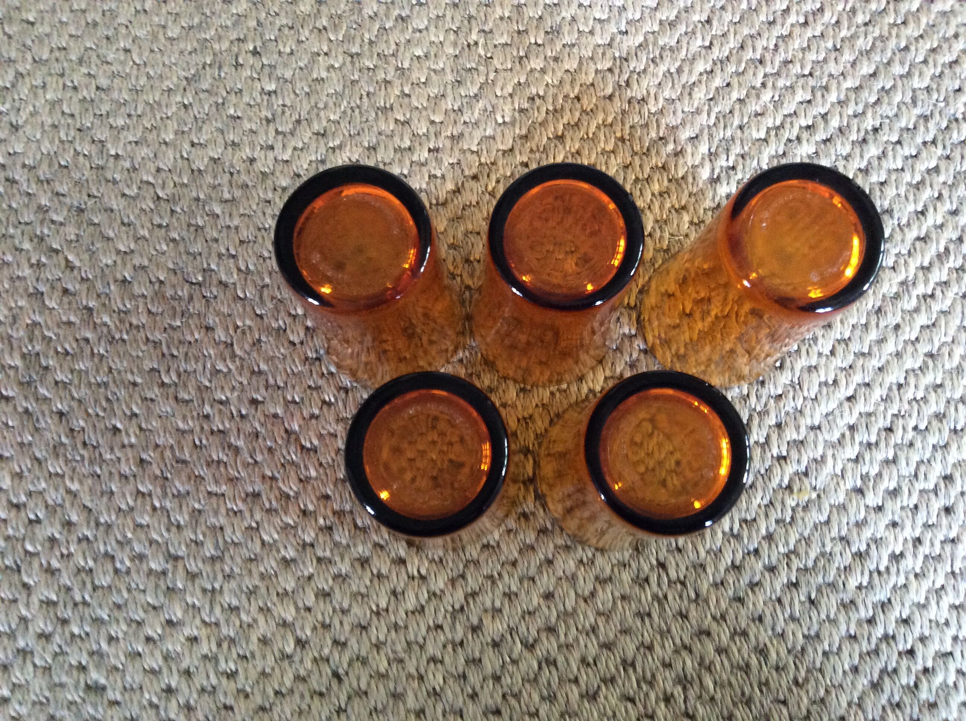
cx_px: 483
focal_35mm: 32
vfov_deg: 44.1
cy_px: 360
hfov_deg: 56.9
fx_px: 892
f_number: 2.4
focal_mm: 3.3
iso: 320
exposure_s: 1/17
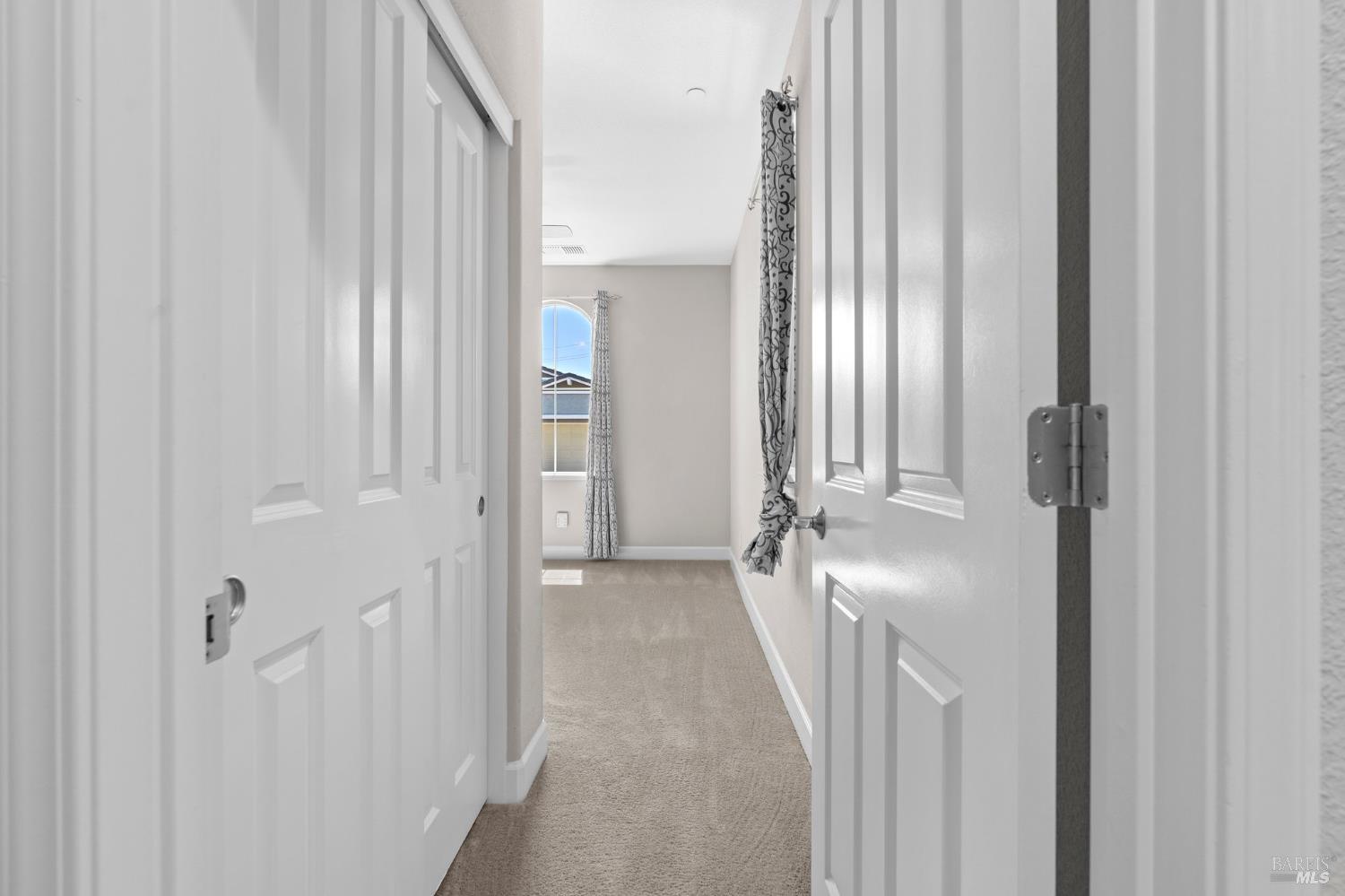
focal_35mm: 16
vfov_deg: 73.7
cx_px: 672
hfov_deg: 96.8
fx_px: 598
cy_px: 448
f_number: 8
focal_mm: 16
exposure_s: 1/6
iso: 400
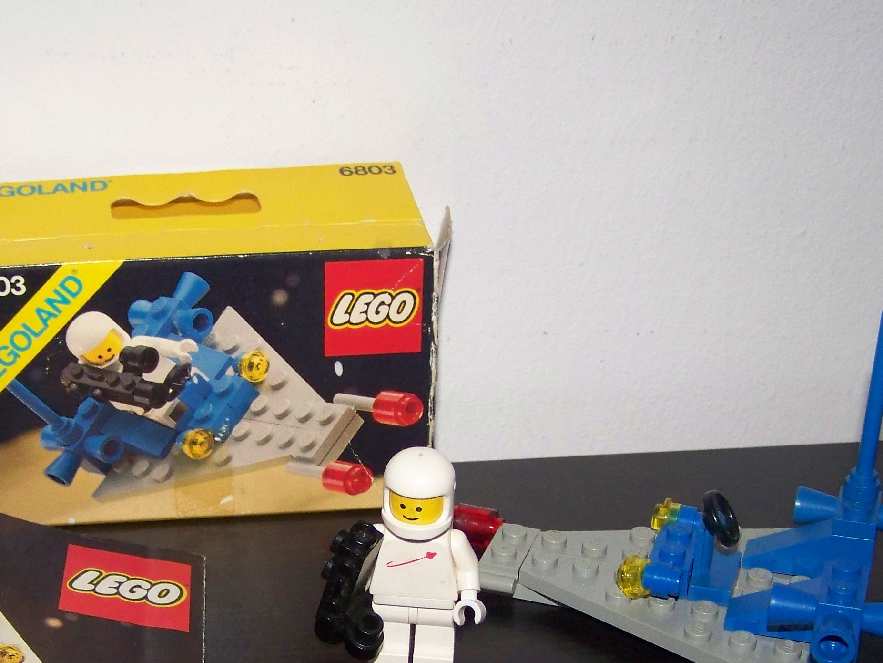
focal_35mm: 63
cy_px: 538
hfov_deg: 30.5
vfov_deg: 22.9
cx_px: 282
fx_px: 1607
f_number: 2.8
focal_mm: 6.3
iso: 200
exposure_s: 1/30
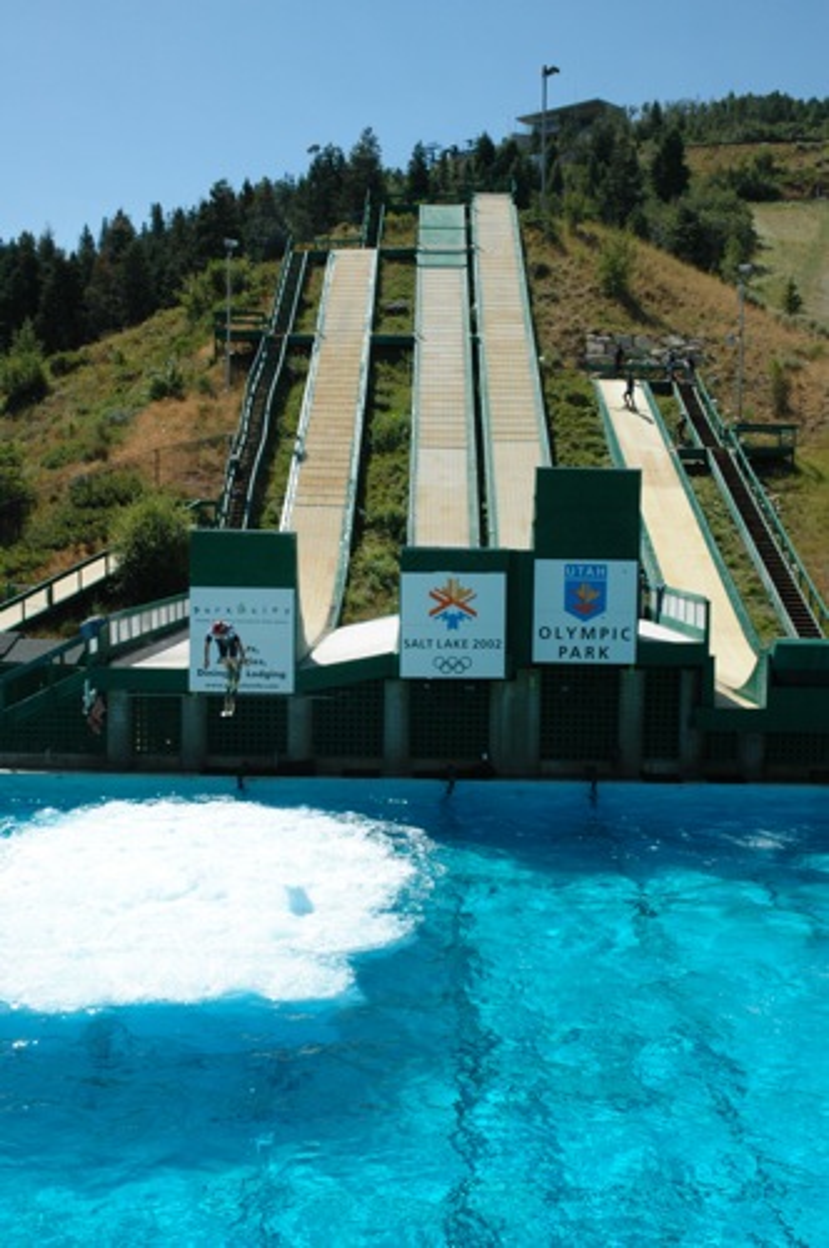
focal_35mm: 40
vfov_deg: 48.0
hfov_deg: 32.9
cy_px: 624
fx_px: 1403
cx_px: 414
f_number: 11
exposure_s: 1/400
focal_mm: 27
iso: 200
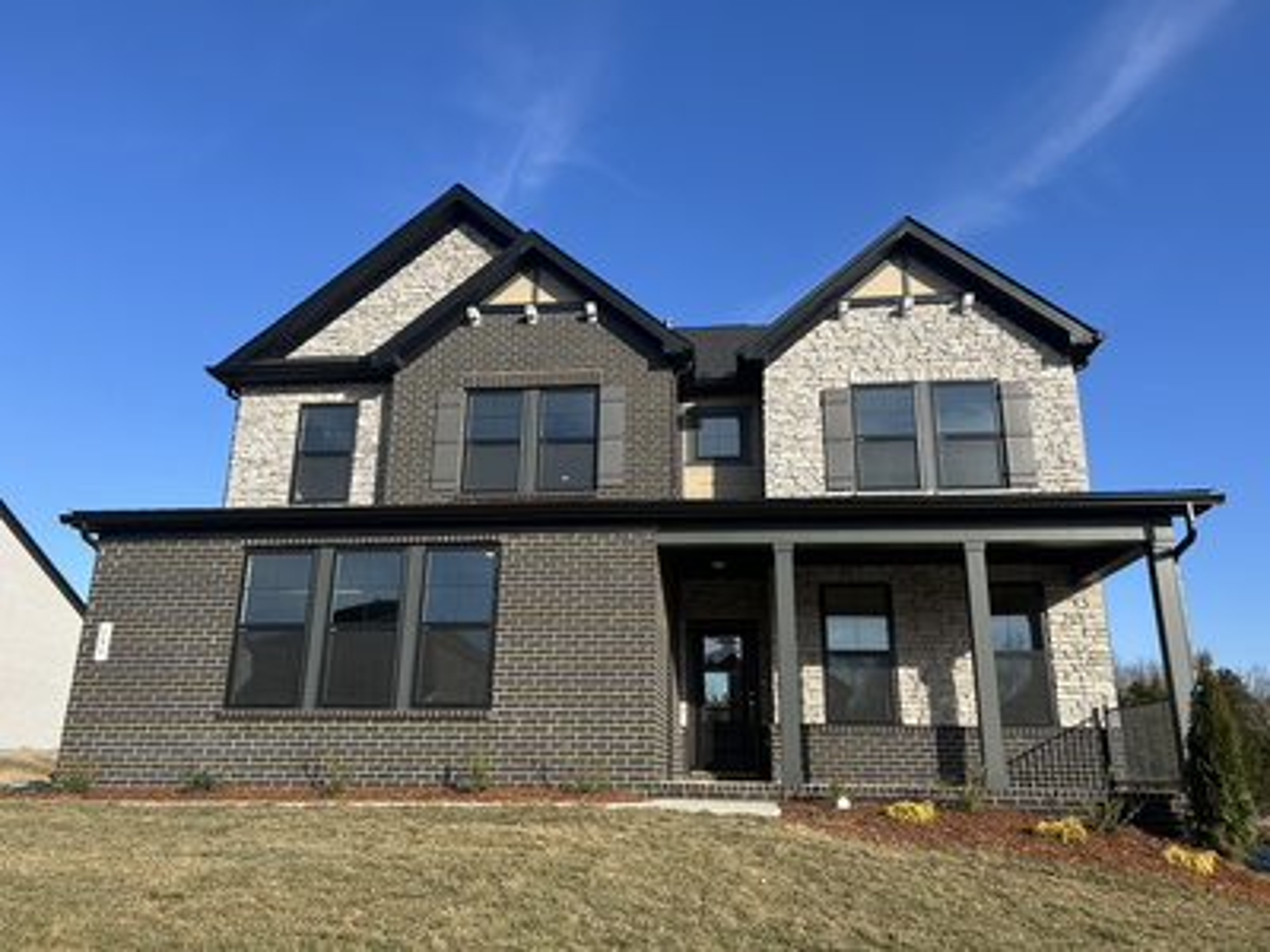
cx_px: 635
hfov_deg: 67.3
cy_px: 476
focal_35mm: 26
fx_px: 954
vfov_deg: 53.1
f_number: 1.5
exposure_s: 1/2457
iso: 50
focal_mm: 5.7
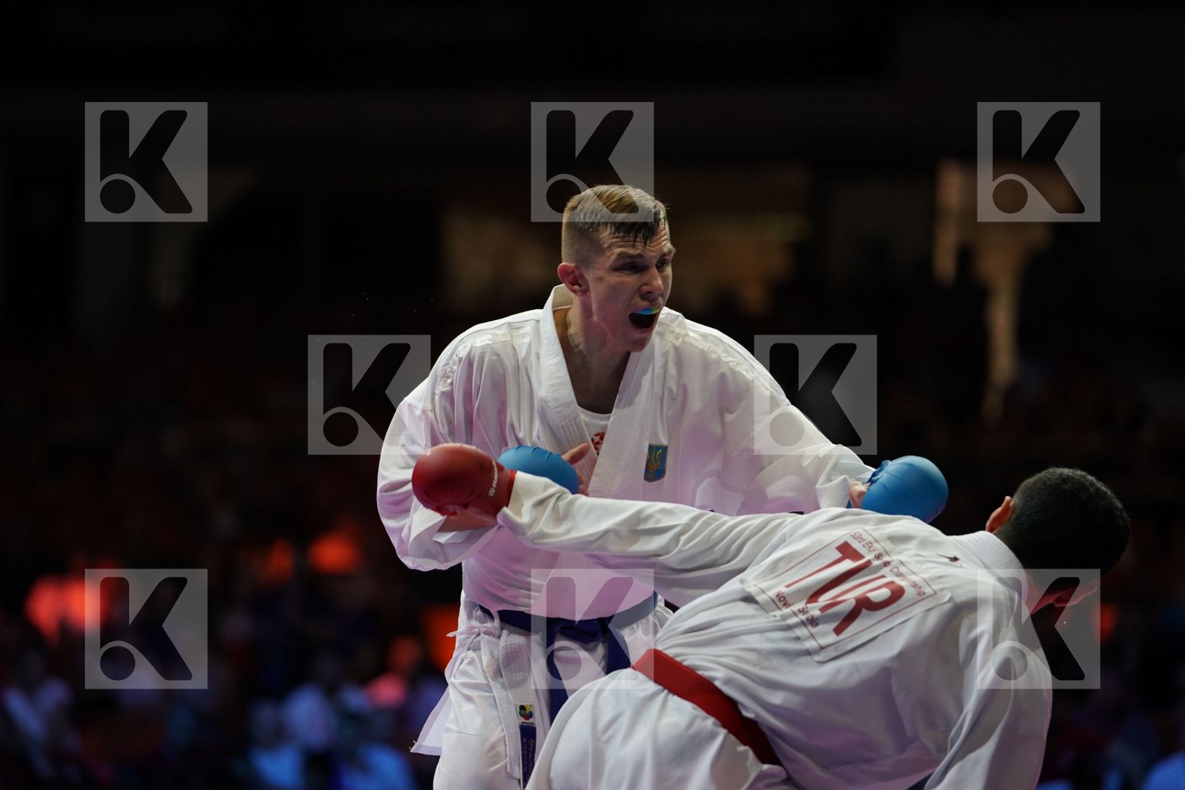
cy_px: 395
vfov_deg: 7.2
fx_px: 6287
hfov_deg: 10.8
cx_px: 592
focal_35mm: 191
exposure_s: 1/1000
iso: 1600
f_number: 2.8
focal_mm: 191
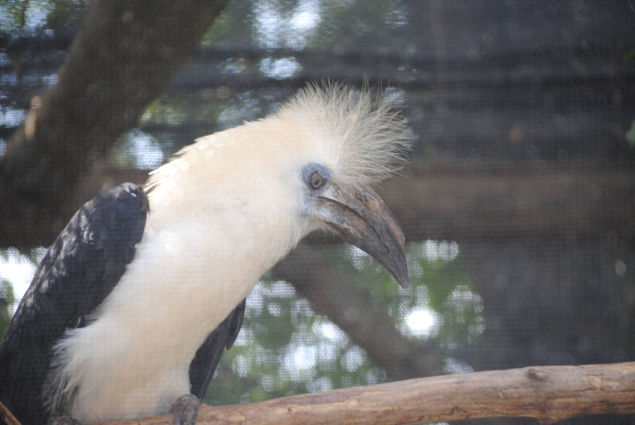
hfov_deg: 13.0
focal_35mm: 158
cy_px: 212
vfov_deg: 8.7
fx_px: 2781
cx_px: 318
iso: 200
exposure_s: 1/60
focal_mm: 105
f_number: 4.5
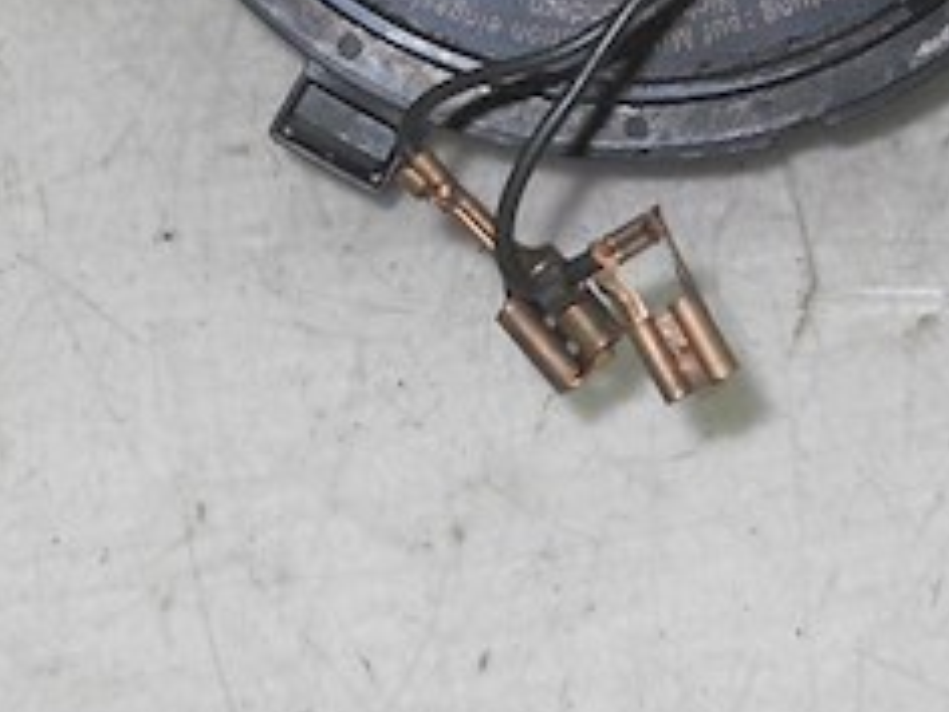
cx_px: 756
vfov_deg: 12.9
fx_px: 3043
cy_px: -225
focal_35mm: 111
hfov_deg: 17.6
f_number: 5.5
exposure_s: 1/30
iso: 80
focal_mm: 6.72
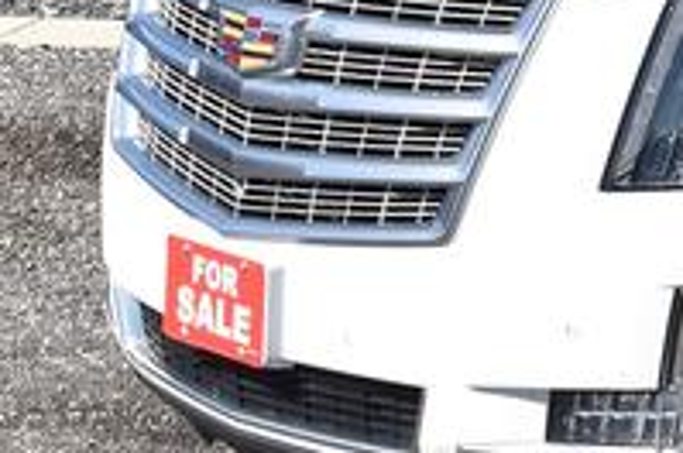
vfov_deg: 5.7
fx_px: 4394
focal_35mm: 232
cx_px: 1479
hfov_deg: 8.3
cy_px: -553
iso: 100
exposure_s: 1/250
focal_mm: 24
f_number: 8
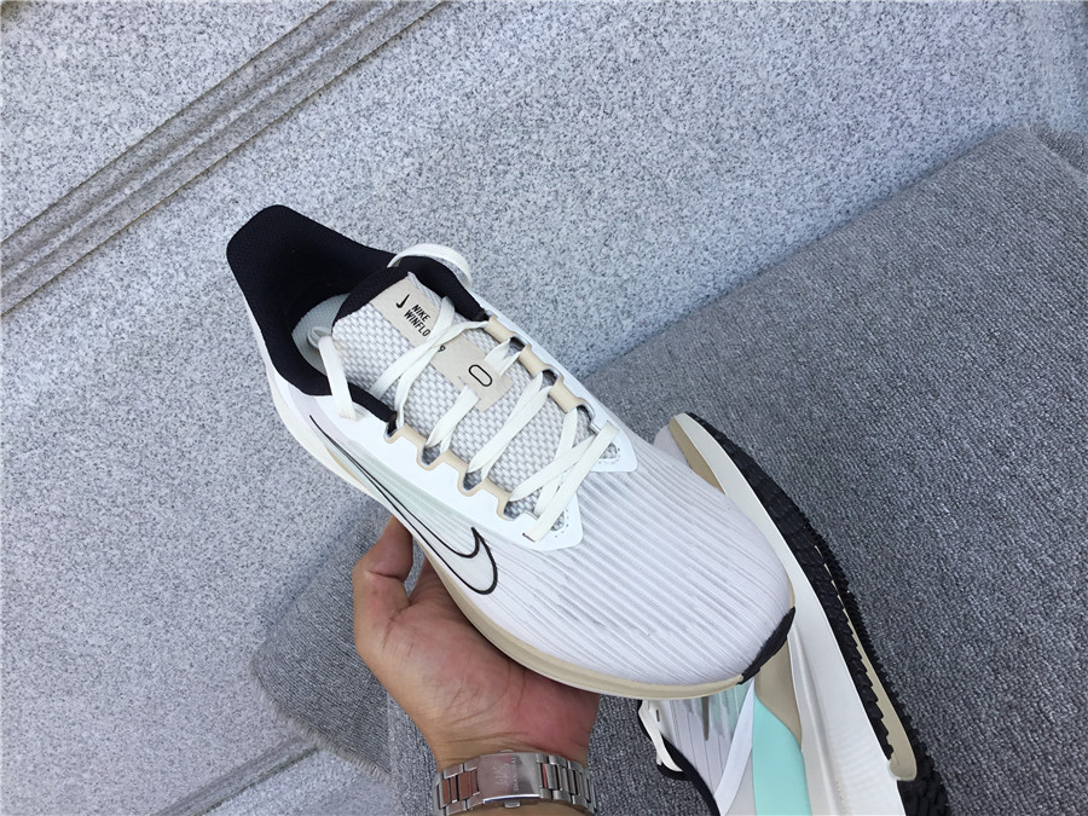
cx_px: 544
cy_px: 408
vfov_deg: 45.4
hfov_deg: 58.4
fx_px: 974
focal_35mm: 31
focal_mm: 3.3
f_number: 2.4
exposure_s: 1/388
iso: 25
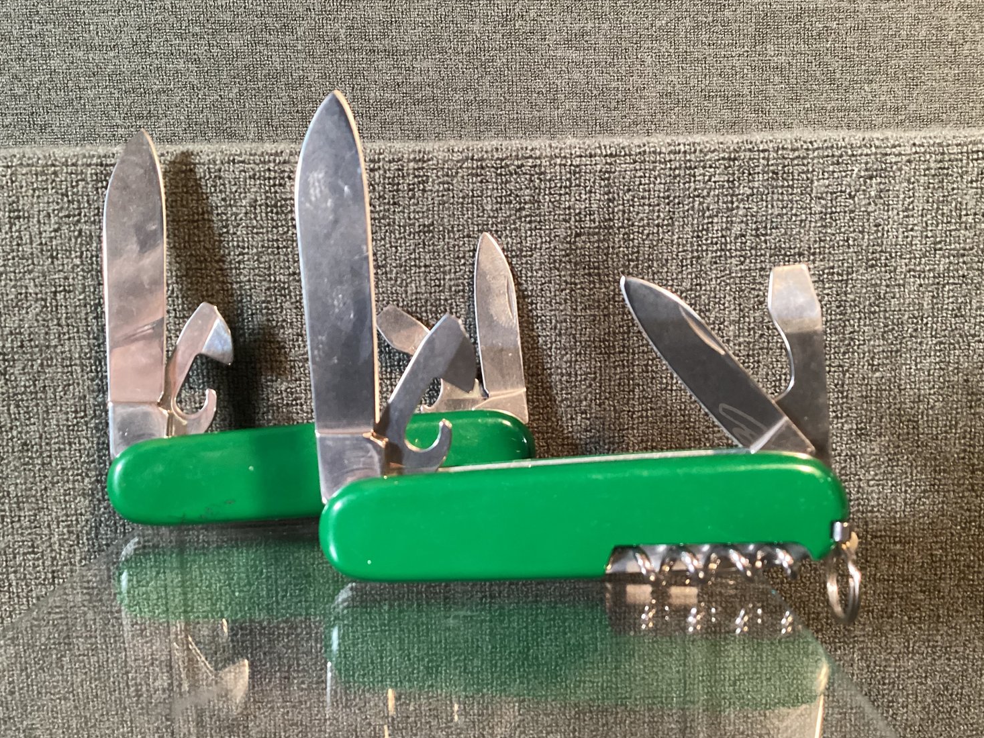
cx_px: 496
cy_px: 373
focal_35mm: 32
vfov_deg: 44.2
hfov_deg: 56.8
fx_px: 910
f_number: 2.4
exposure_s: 1/30
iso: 400
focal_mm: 3.3
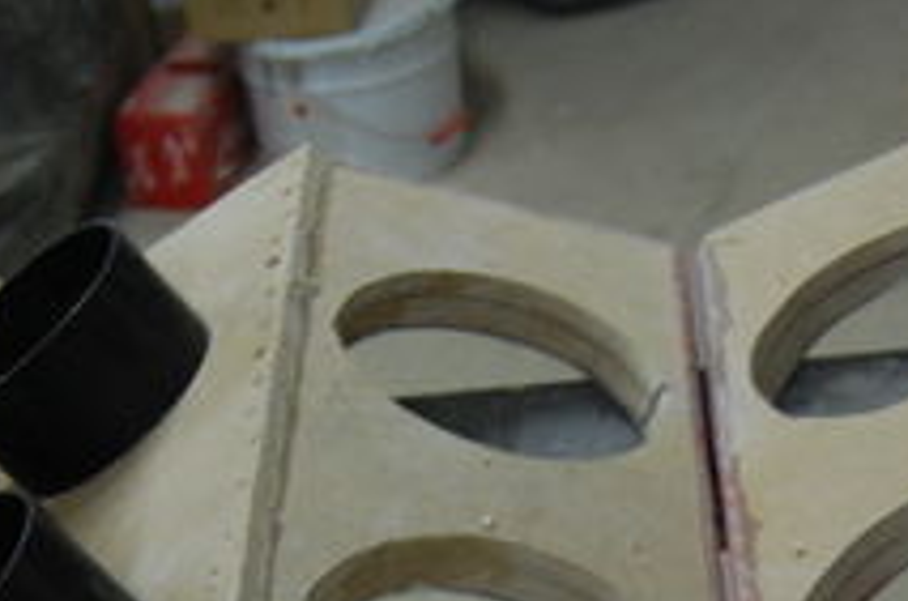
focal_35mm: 90
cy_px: 831
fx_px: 2265
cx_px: 558
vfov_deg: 14.4
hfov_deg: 22.6
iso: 800
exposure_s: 1/25
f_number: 3.8
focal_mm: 20
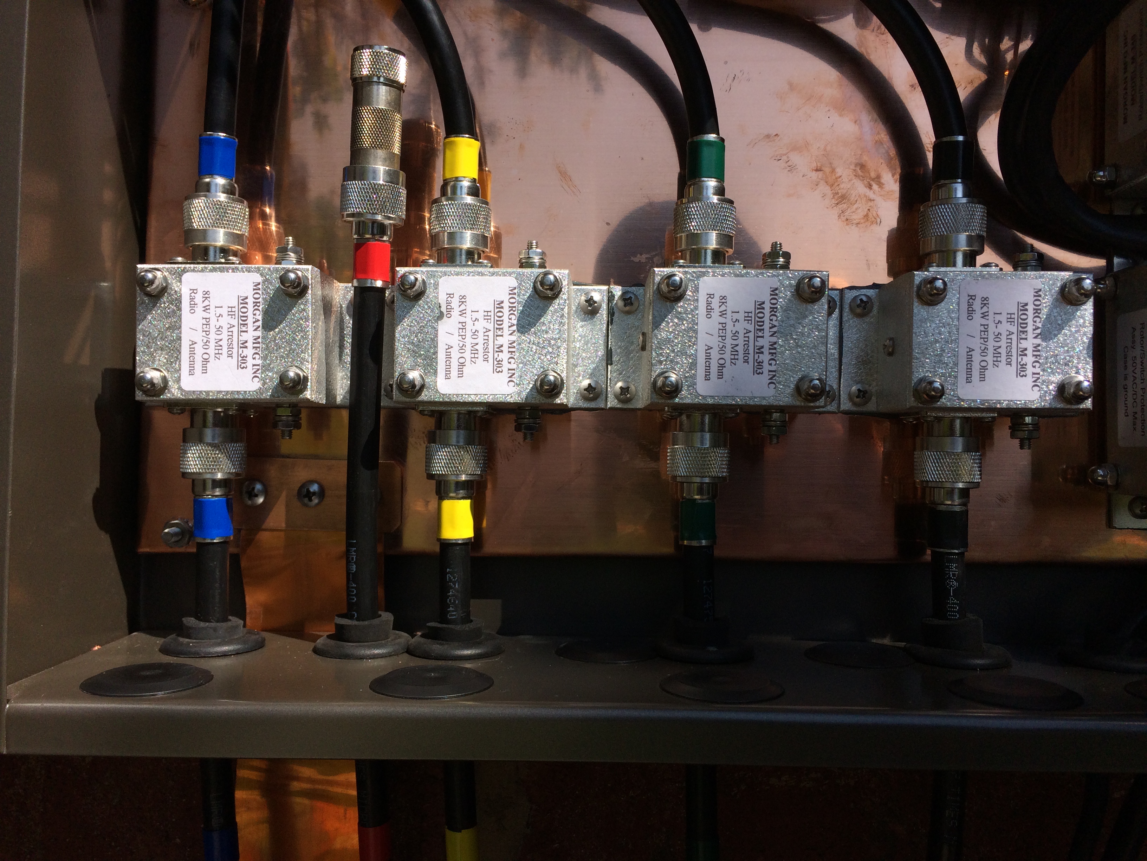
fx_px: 961
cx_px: 574
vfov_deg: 48.2
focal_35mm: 29
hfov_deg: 61.7
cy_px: 430
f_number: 2.2
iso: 32
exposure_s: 1/2740
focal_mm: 4.15
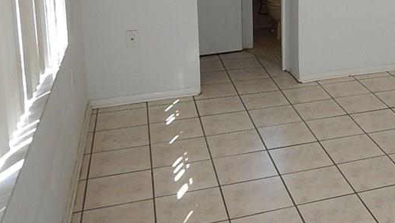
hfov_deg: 36.7
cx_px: 372
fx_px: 545
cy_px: -1
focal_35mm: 52
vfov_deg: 22.2
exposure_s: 1/100
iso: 125
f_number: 2.8
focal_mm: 4.3
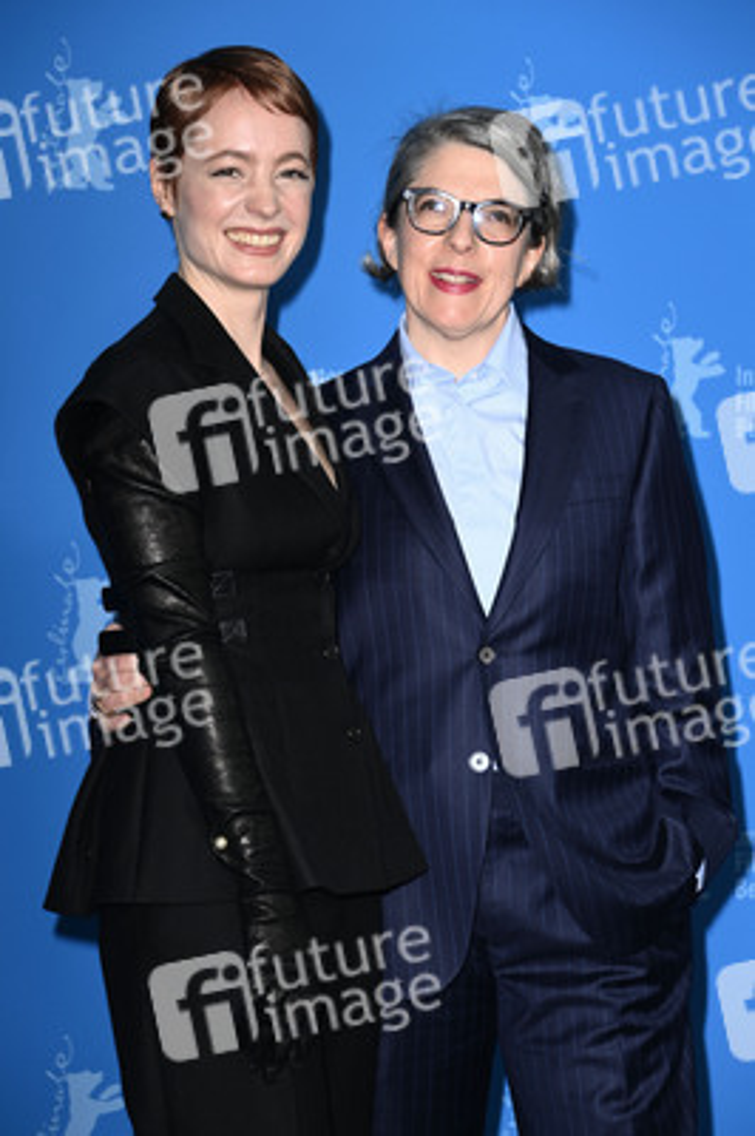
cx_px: 378
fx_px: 3529
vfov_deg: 18.3
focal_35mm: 112
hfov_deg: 12.2
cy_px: 568
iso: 640
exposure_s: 1/250
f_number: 5.6
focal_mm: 112
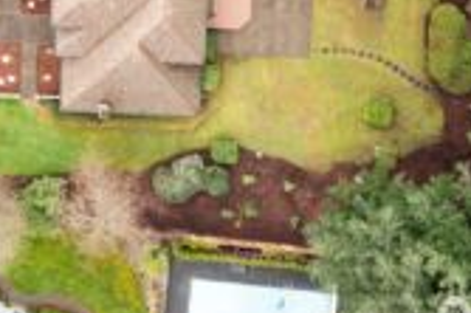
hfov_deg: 28.8
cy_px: -37
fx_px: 876
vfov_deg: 19.4
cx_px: 37
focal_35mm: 67
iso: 800
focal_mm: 10.26
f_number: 7.1
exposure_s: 1/80
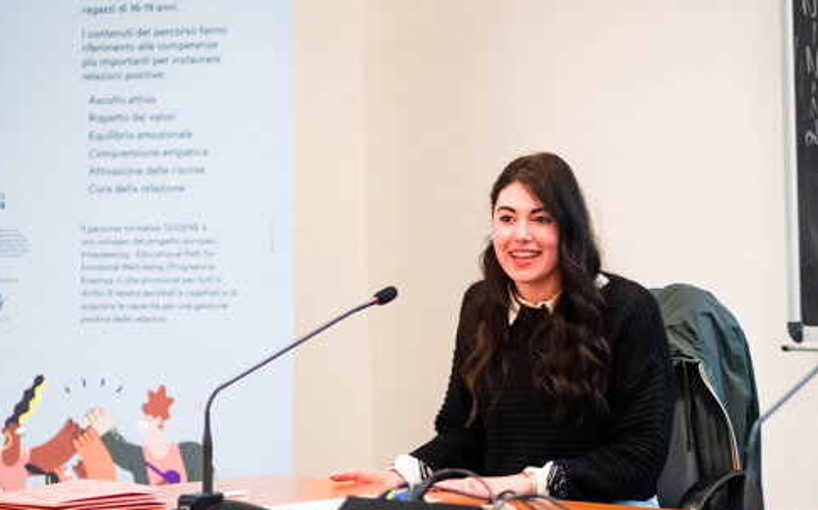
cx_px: 423
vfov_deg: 7.5
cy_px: 367
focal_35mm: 175
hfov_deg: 12.0
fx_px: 3900
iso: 3200
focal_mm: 85
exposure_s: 1/100
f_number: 1.8
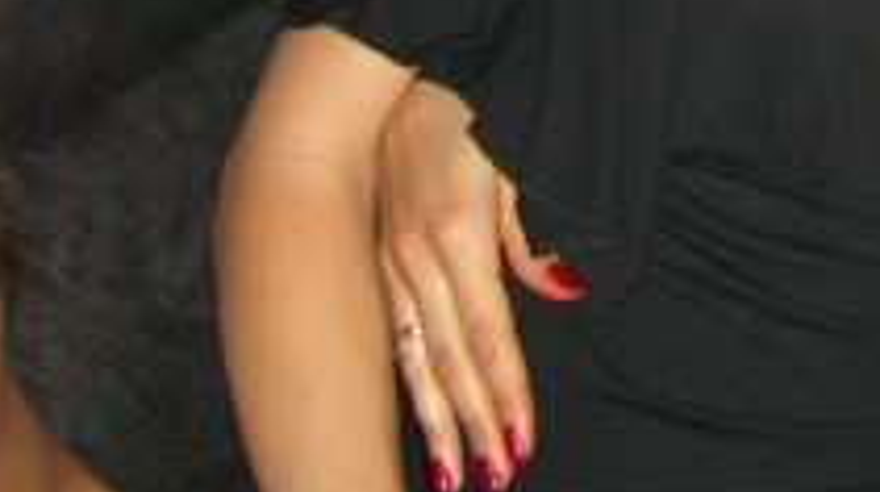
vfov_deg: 9.7
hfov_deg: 16.8
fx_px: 2750
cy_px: -429
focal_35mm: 118
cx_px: 1243
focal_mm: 7.9
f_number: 2.8
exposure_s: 1/60
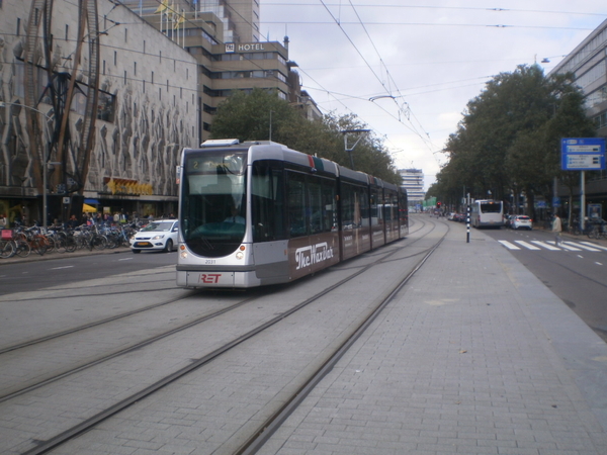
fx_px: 631
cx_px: 304
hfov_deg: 51.4
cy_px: 228
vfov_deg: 39.7
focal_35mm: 36
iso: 100
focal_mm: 6.3
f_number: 4.6
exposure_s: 1/400
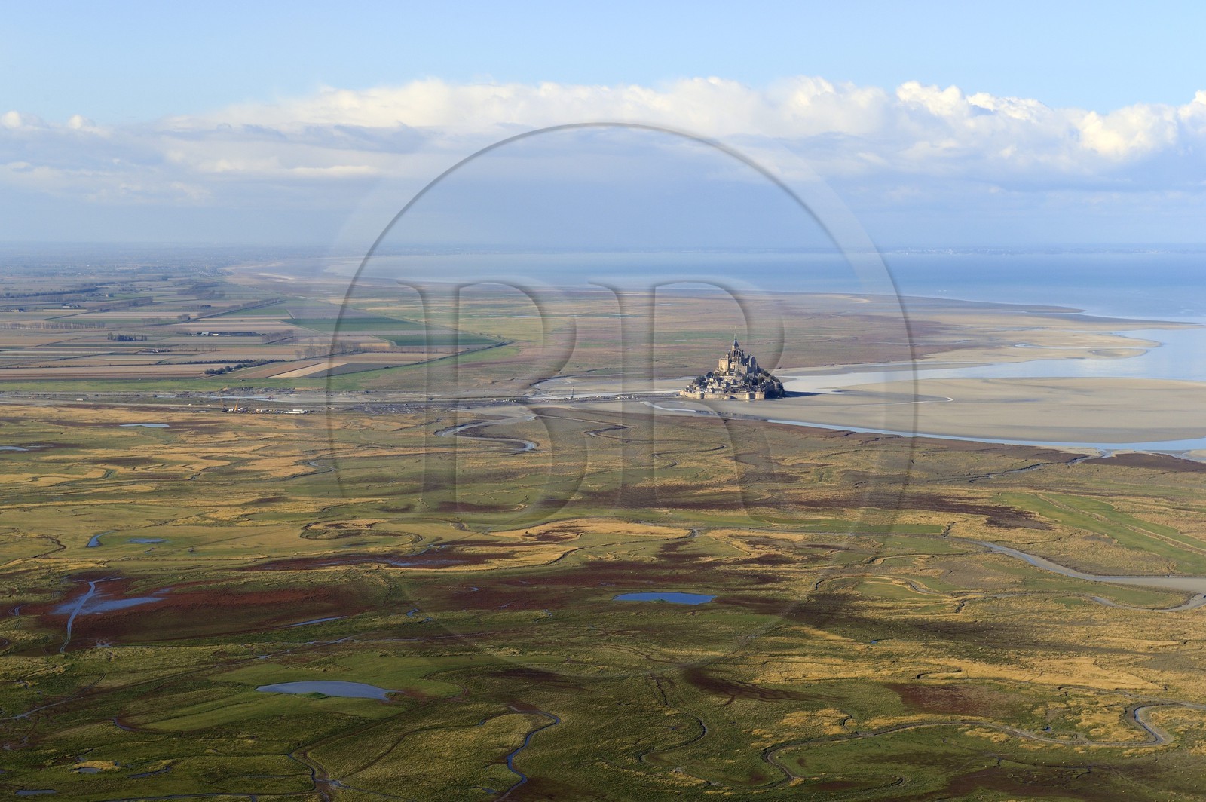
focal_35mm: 70
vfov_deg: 19.4
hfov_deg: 28.9
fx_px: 2343
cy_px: 401
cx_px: 603
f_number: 11
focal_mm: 70
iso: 400
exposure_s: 1/640
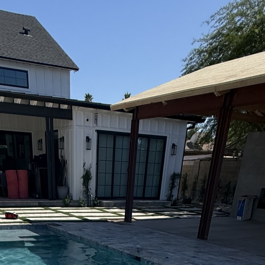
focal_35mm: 41
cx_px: 97
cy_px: 422
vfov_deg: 26.0
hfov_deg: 40.6
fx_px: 355
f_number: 2.2
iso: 50
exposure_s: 1/2611
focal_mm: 2.22
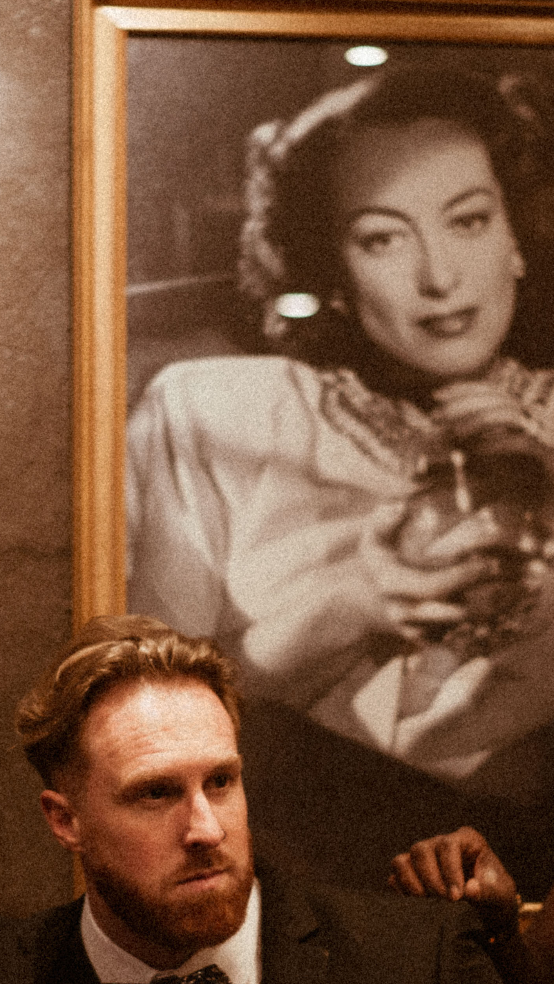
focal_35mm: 126
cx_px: 308
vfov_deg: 17.0
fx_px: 3291
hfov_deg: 9.6
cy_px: 565
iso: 250
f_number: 2
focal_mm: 50
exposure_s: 1/125
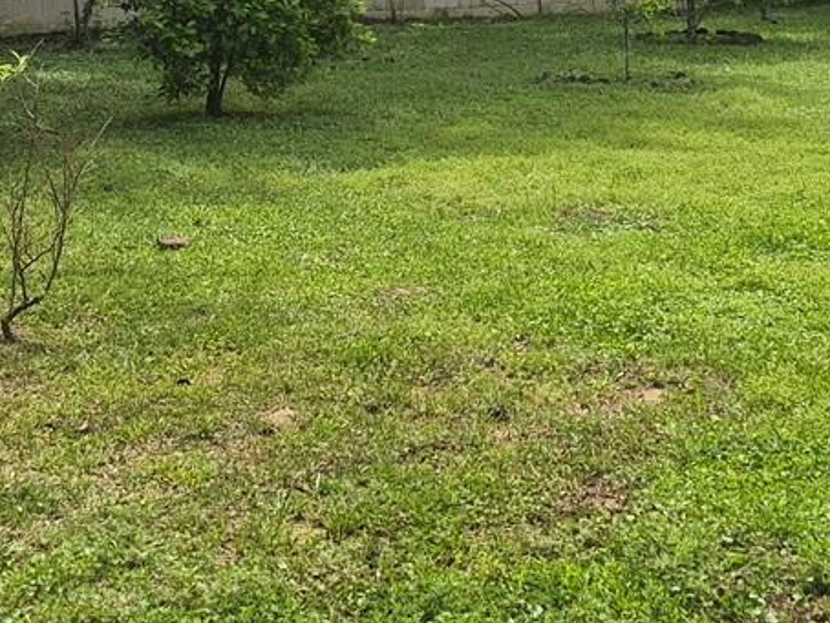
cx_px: 541
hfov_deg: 24.0
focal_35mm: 81
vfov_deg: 17.4
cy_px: -108
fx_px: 1943
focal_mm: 5.4
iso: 80
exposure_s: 1/4976
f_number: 1.8
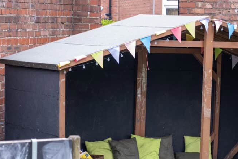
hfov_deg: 15.9
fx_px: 853
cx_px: 163
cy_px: 115
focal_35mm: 129
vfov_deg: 10.6
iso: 200
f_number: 3.5
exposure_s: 1/60
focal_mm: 55
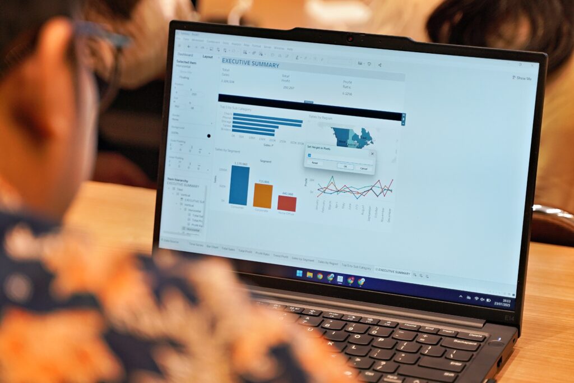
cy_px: 192
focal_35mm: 112
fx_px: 1786
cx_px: 287
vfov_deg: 12.2
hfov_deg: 18.3
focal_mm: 75
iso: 800
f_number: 2.8
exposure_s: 1/100
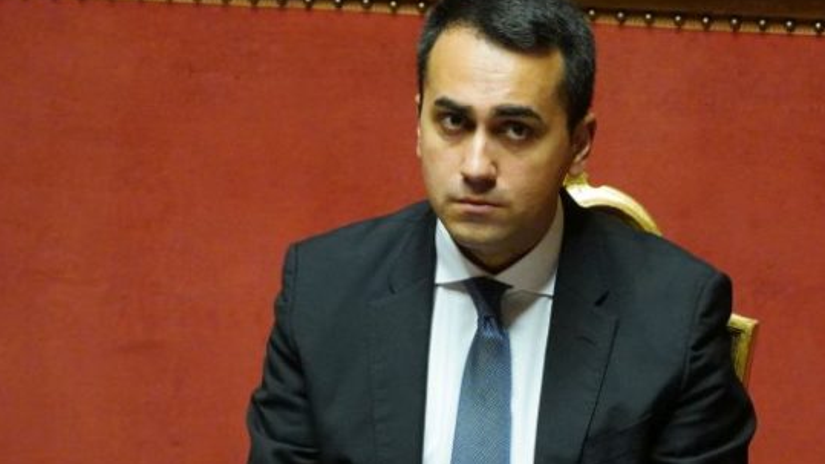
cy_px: 277
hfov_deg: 3.0
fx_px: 15989
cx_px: 485
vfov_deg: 1.7
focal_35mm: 731
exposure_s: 1/160
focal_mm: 327
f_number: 5.6
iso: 12800
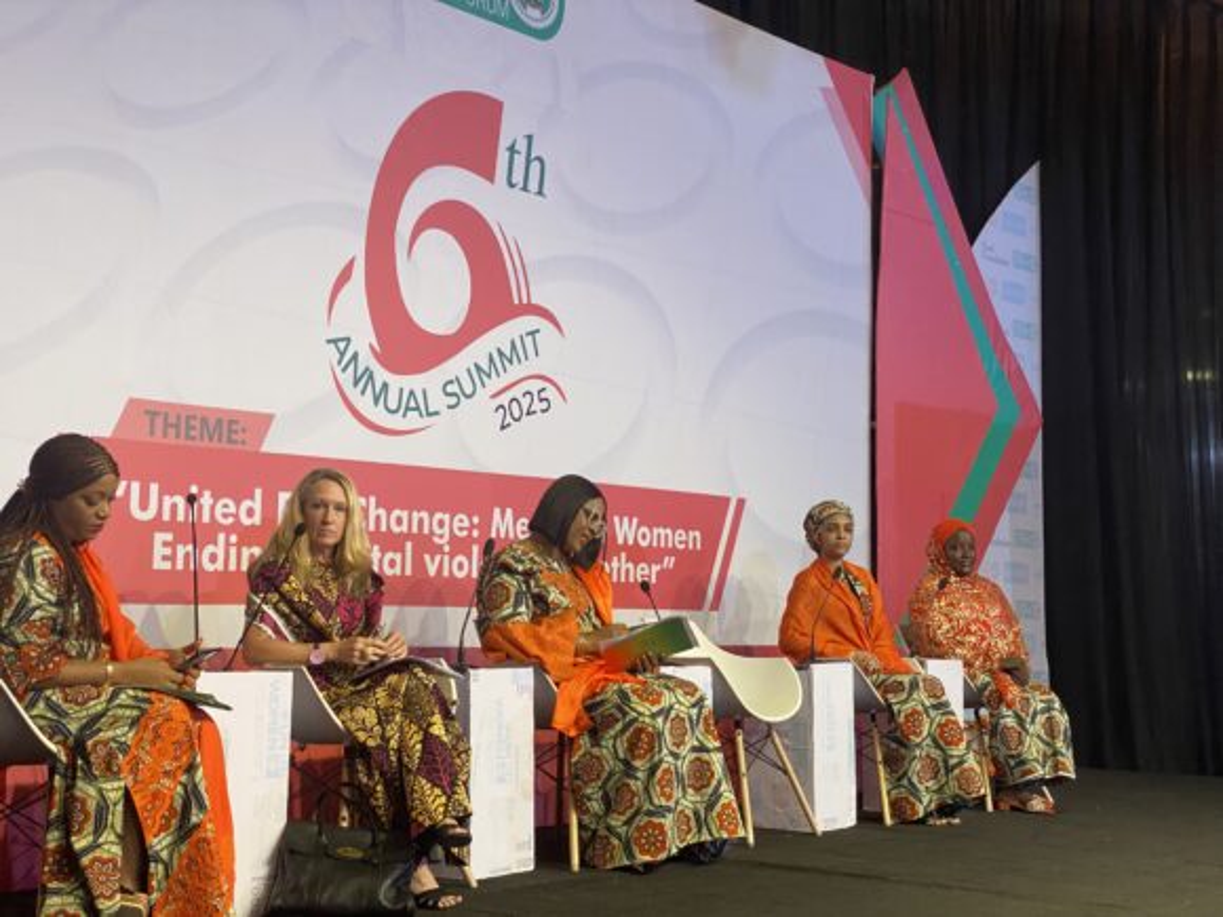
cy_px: 458
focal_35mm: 52
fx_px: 1837
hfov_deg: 36.8
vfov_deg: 28.0
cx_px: 612
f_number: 2
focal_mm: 6
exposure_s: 1/80
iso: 160
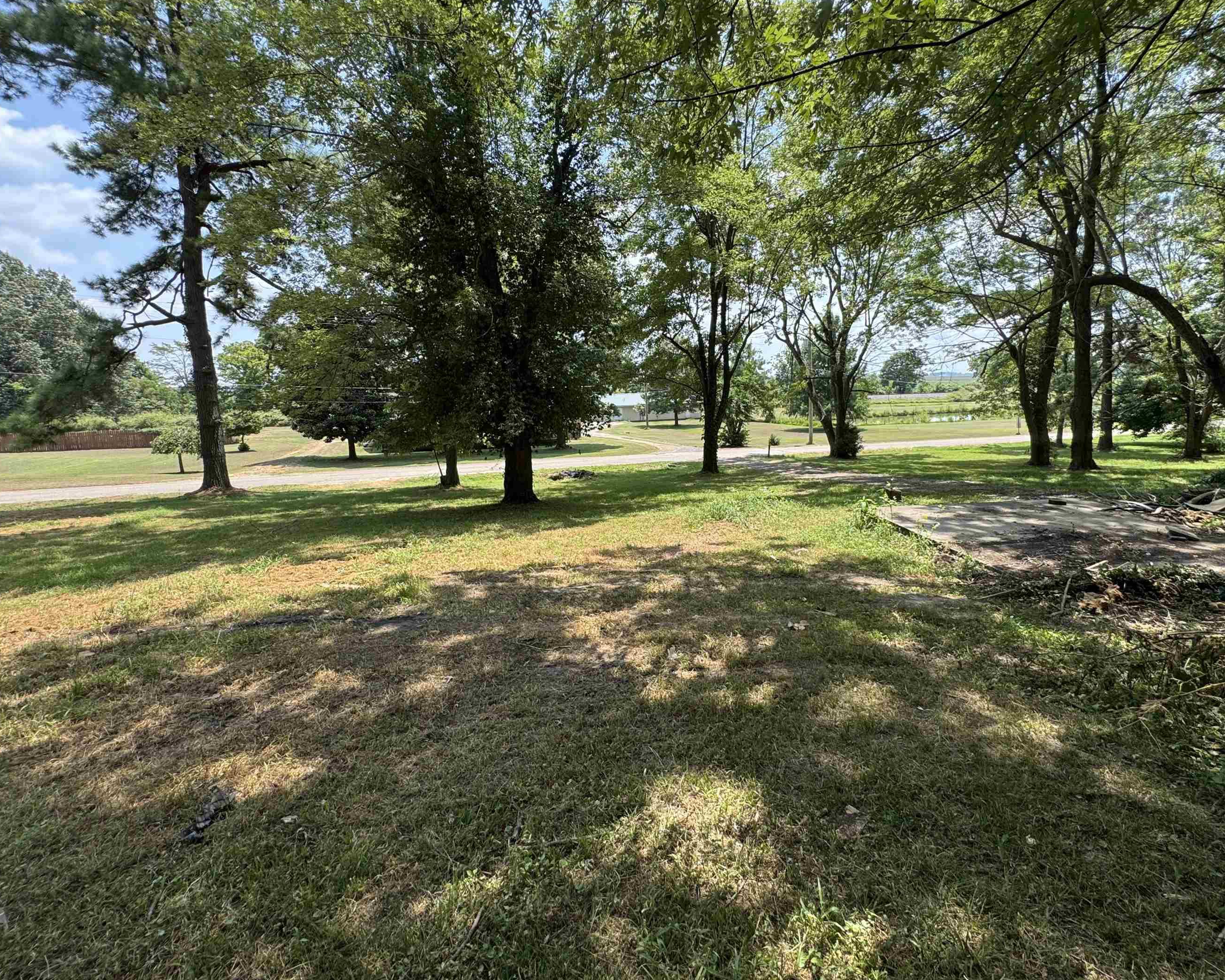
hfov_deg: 93.0
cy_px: 451
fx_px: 580
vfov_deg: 80.2
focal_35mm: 16
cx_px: 651
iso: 40
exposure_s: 1/428
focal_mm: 2.22
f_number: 2.2
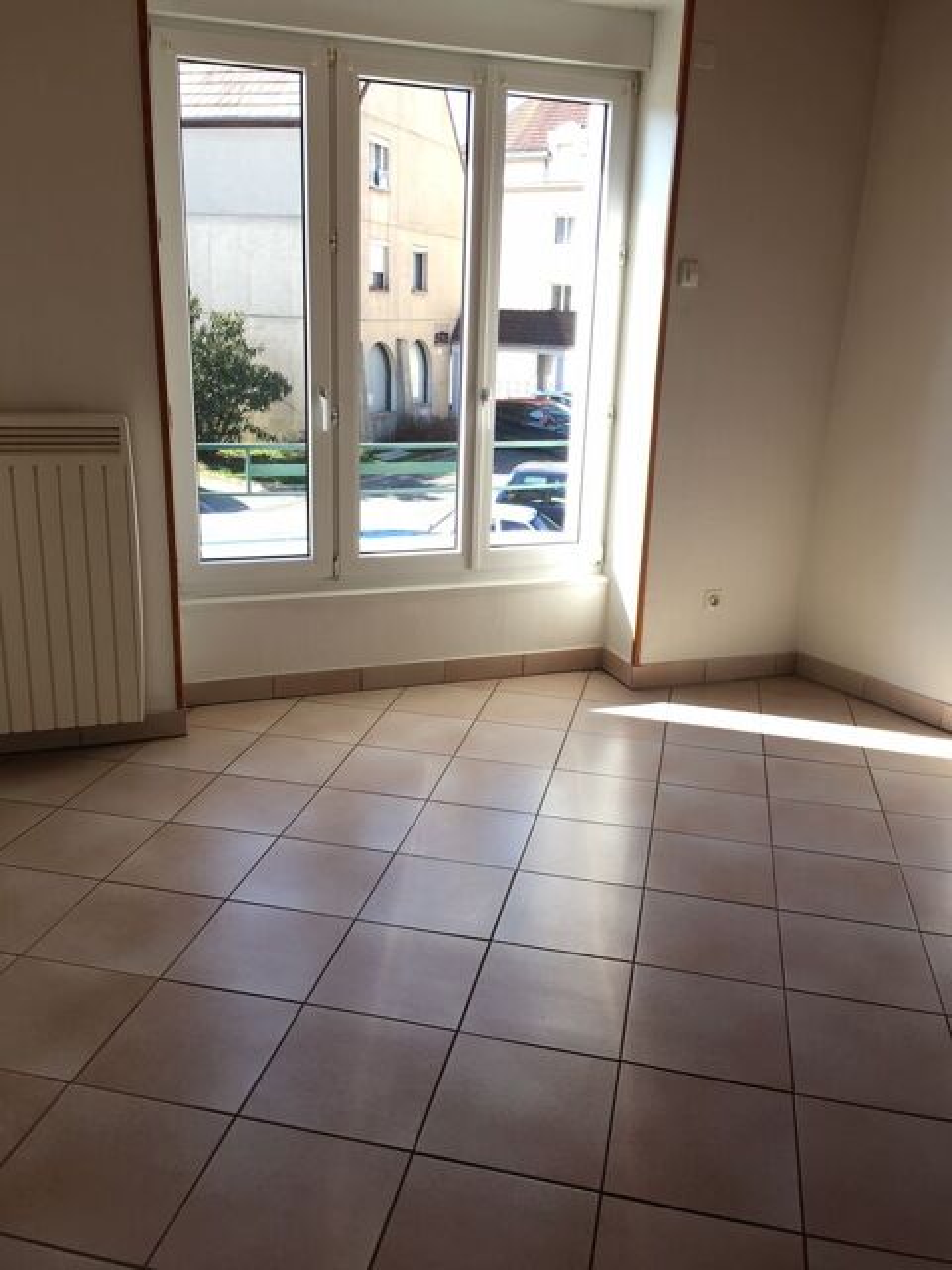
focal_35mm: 29
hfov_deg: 48.2
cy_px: 635
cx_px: 476
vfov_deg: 61.7
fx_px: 1063
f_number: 2.2
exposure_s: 1/127
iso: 25
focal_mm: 4.15
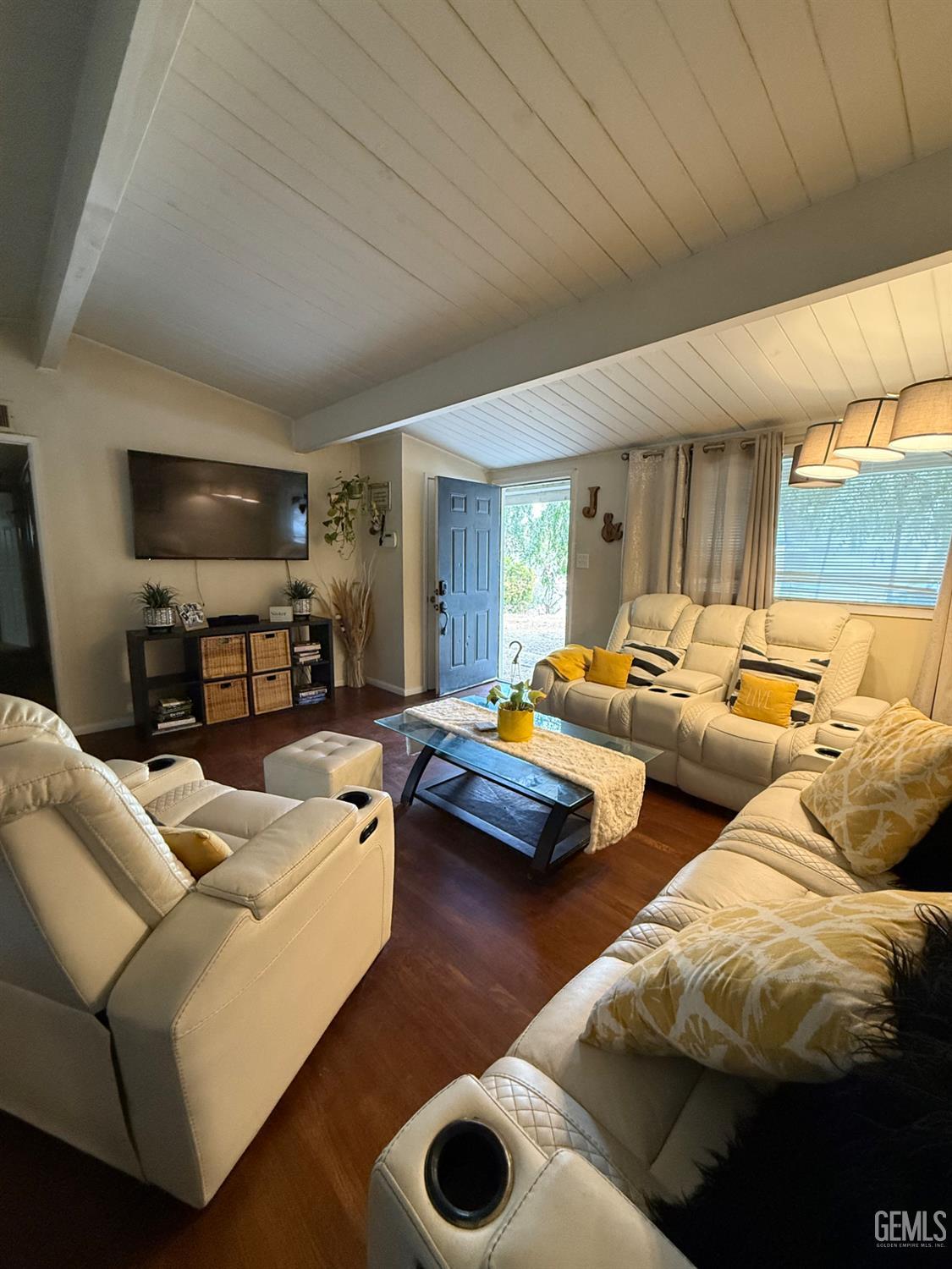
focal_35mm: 14
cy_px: 634
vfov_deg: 102.1
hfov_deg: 85.7
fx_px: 513
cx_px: 476
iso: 500
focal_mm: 2.22
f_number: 2.2
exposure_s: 1/60
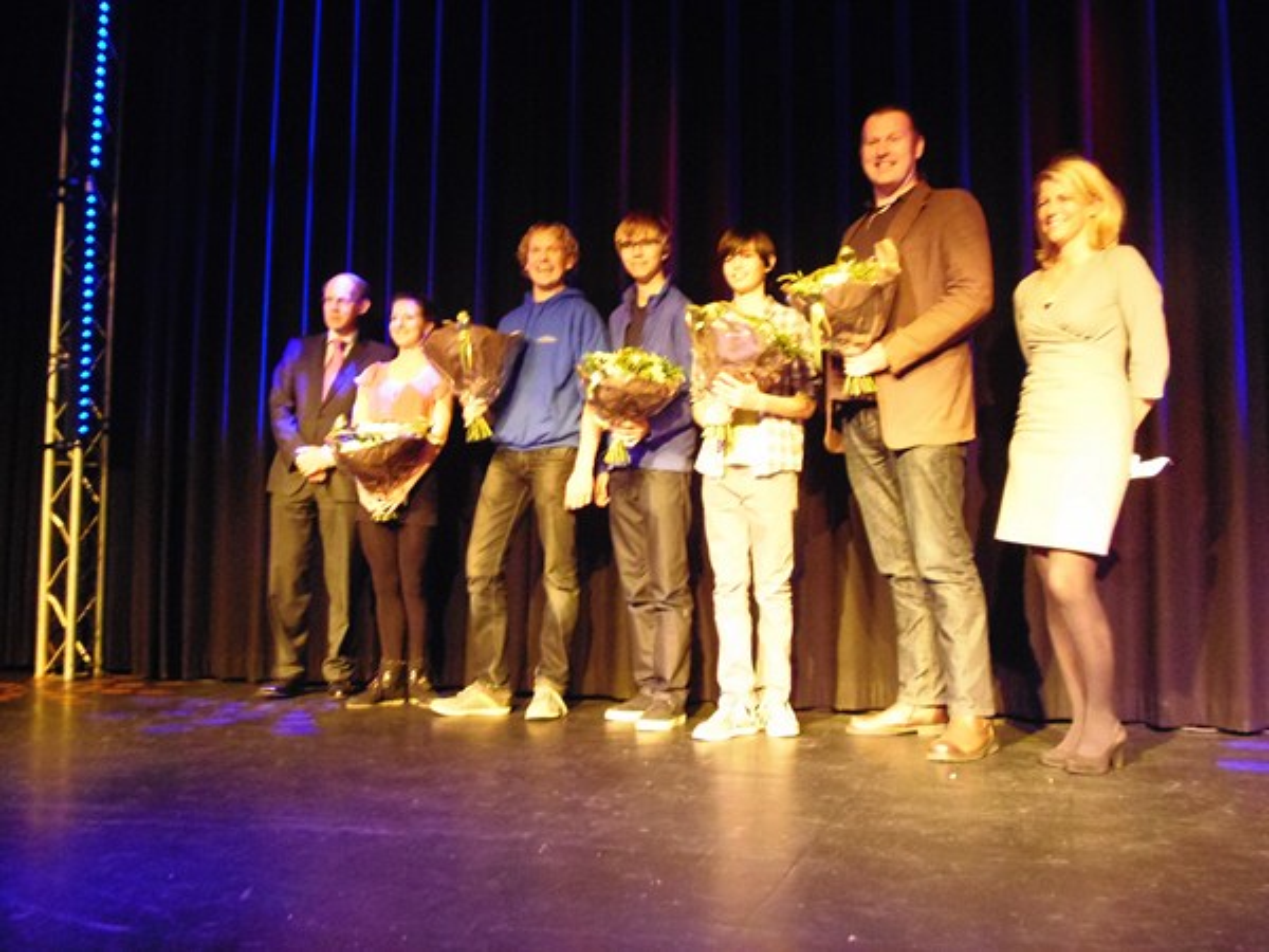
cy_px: 476
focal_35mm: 30
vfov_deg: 46.8
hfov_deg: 60.0
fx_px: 1100
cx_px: 634
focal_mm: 5.5
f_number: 3.2
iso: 800
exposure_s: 1/13
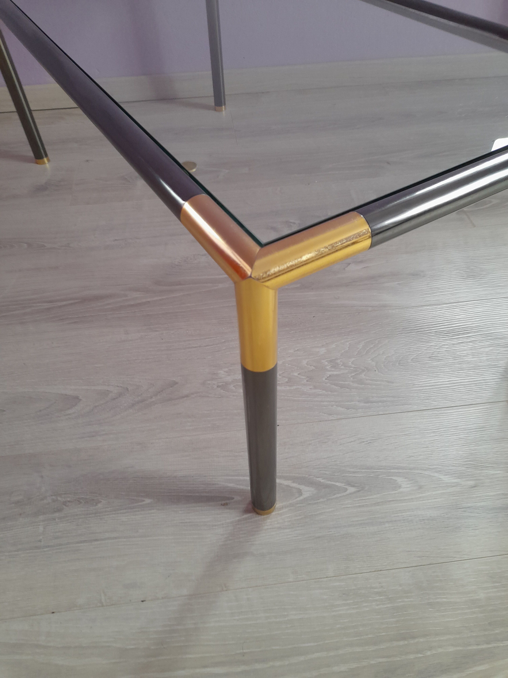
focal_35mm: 25
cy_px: 339
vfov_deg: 69.4
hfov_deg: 54.9
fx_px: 489
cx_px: 254
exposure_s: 1/50
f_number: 2
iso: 200
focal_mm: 4.6
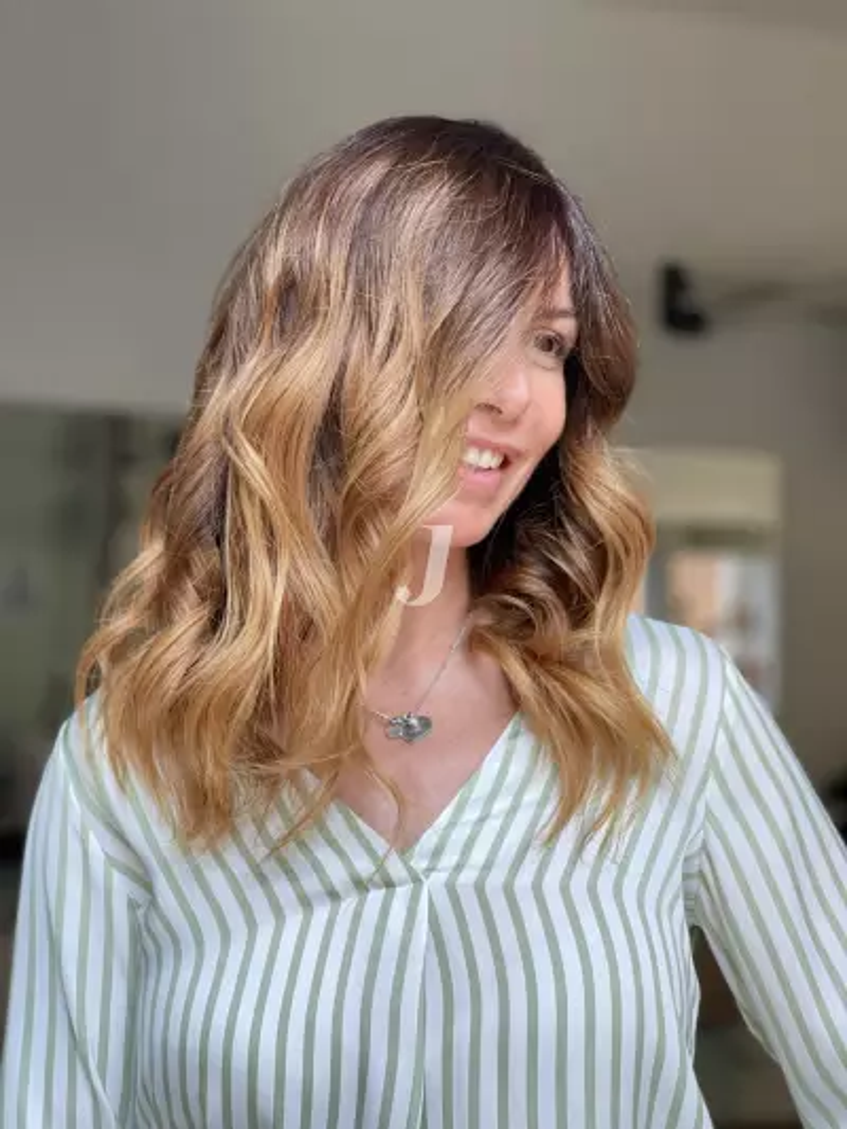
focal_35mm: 64
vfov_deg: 30.3
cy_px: 564
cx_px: 424
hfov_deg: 22.9
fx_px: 2087
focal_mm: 7.5
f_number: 2.2
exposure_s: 1/79
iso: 250
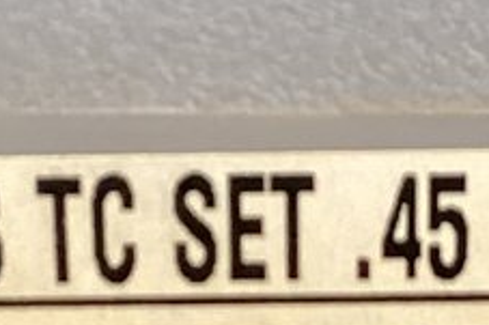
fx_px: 2918
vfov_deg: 6.3
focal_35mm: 215
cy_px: 462
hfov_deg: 9.6
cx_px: 206
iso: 250
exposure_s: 1/50
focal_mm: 3.3
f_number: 2.4
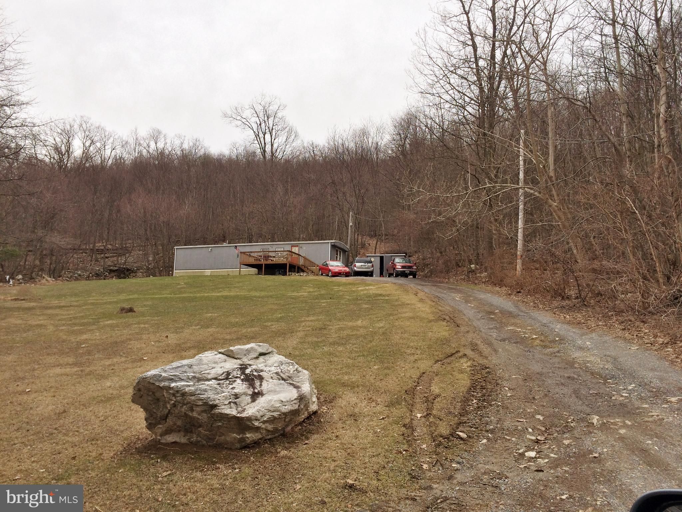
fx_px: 591
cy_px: 256
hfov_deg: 60.0
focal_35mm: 30
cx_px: 341
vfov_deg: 46.8
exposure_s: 1/2283
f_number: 2.2
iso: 40
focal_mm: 4.12
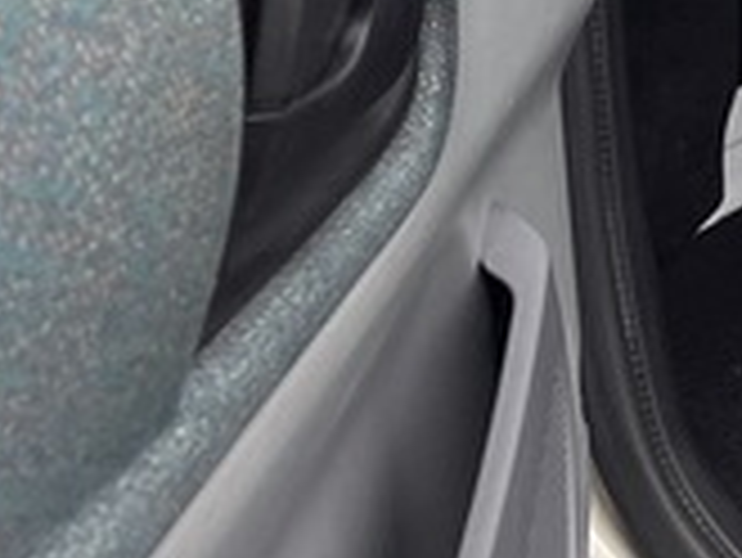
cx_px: 1542
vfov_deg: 11.4
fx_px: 2638
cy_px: -385
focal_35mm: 123
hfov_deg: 13.4
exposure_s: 1/558
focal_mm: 5.1
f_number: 1.6
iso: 50
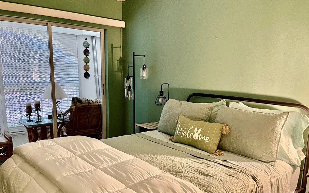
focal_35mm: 31
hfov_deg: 61.2
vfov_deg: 40.2
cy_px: 125
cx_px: 159
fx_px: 261
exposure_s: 1/60
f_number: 1.6
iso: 400
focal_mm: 5.1
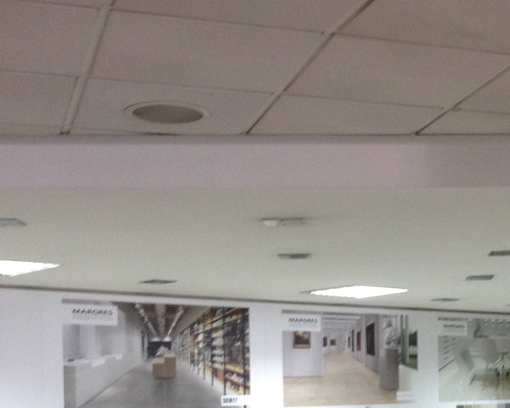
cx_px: 478
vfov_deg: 18.3
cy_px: 402
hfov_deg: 22.6
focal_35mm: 82
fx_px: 1238
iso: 80
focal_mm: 4.12
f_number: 2.4
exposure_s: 1/20
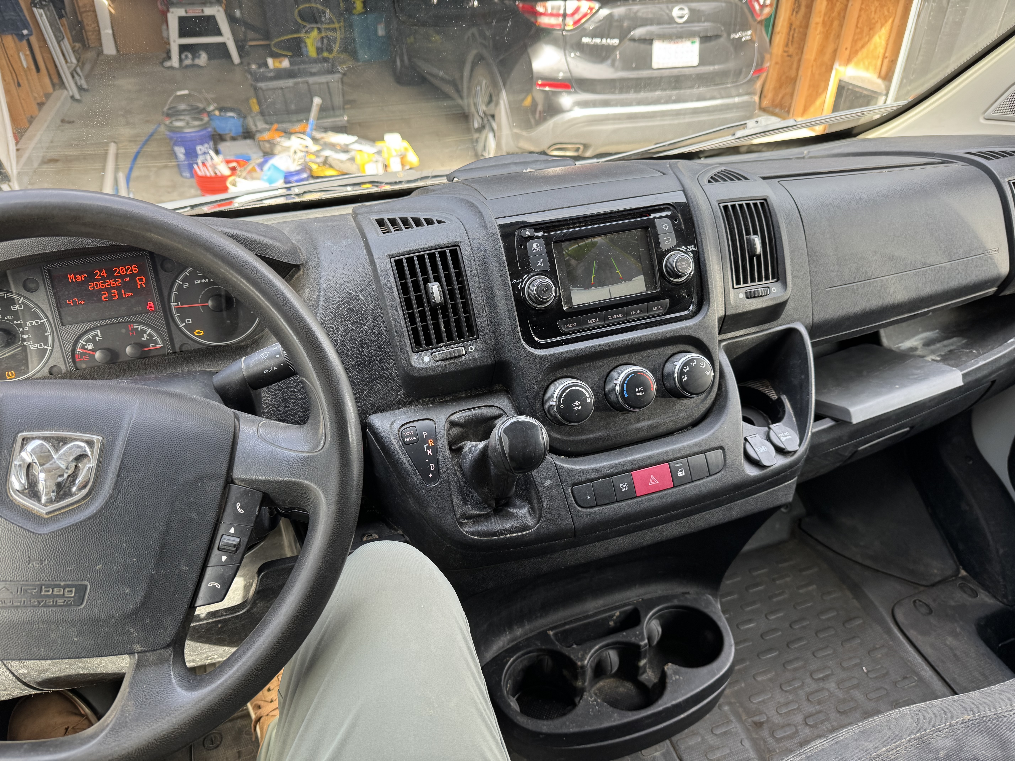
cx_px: 508
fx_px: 704
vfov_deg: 56.8
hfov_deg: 71.6
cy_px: 380
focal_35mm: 24
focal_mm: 6.76
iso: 100
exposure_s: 1/121
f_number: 1.78
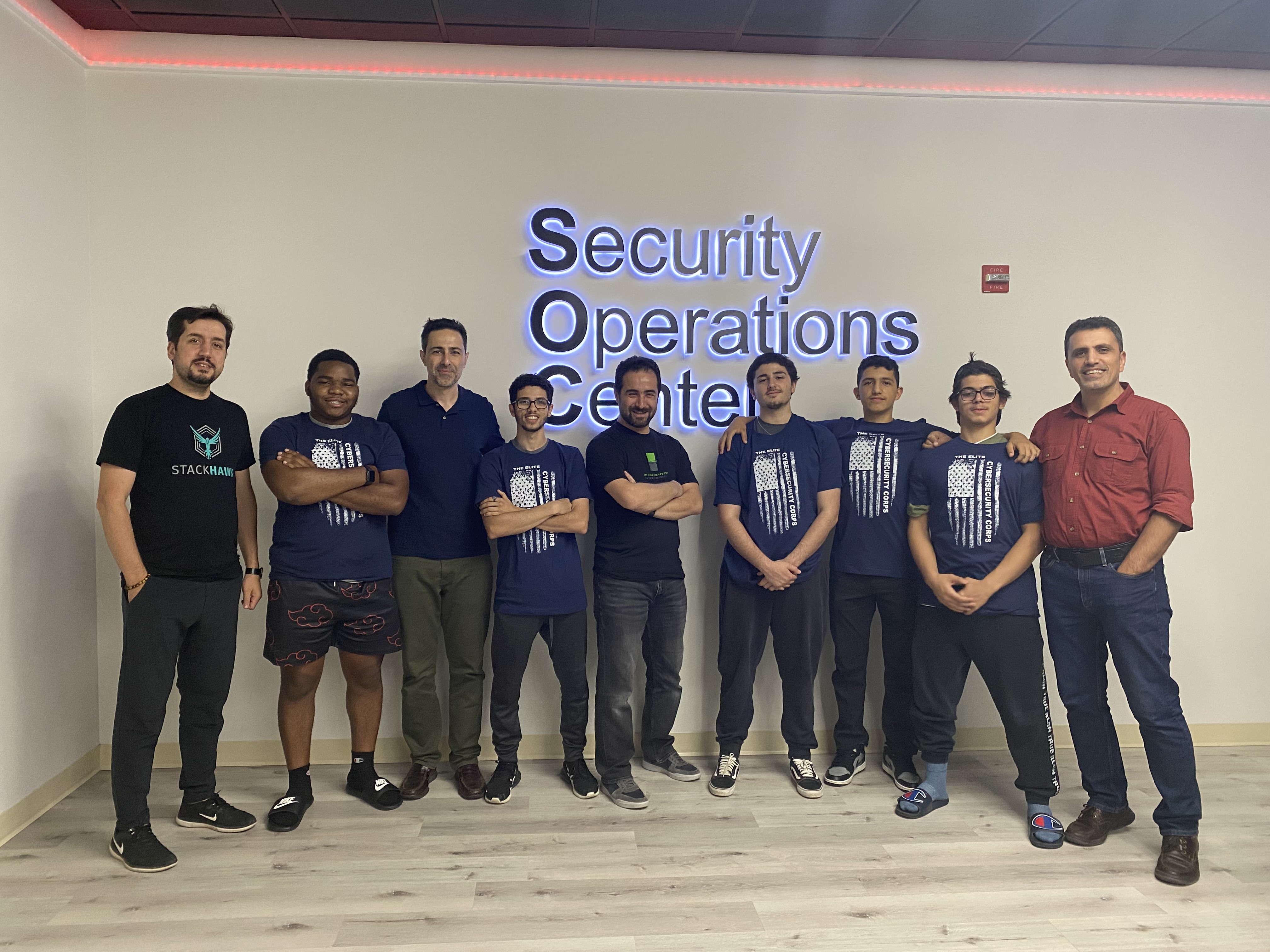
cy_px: 476
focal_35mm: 26
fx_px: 954
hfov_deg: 67.3
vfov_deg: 53.1
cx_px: 635
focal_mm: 4.25
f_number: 1.8
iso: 160
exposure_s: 1/60
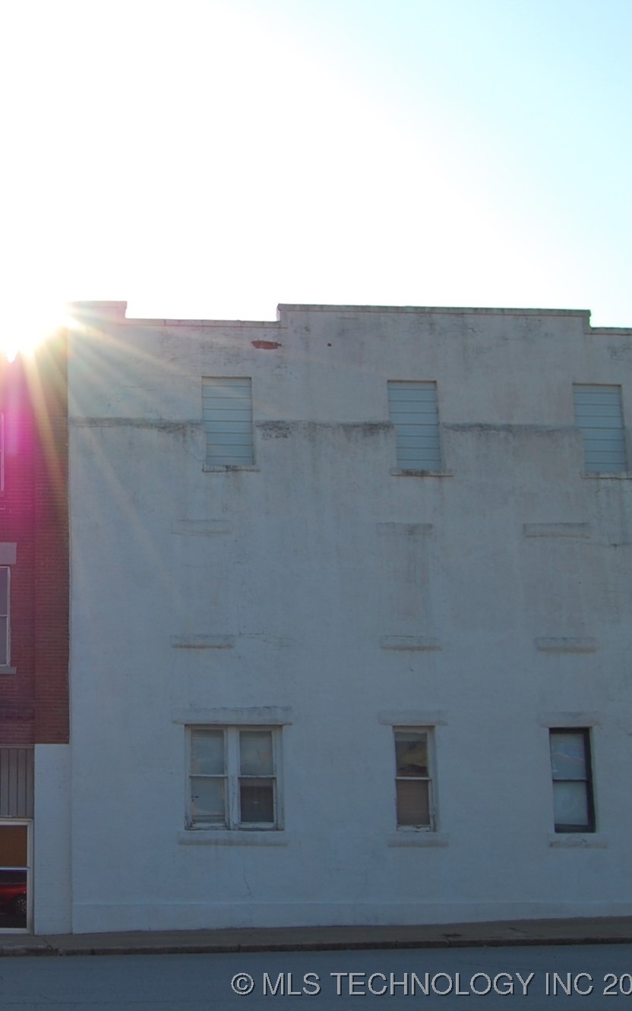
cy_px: 499
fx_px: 1482
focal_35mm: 54
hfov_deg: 22.4
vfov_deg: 37.7
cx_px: -101
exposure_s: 1/320
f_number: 9
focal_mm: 23
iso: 200
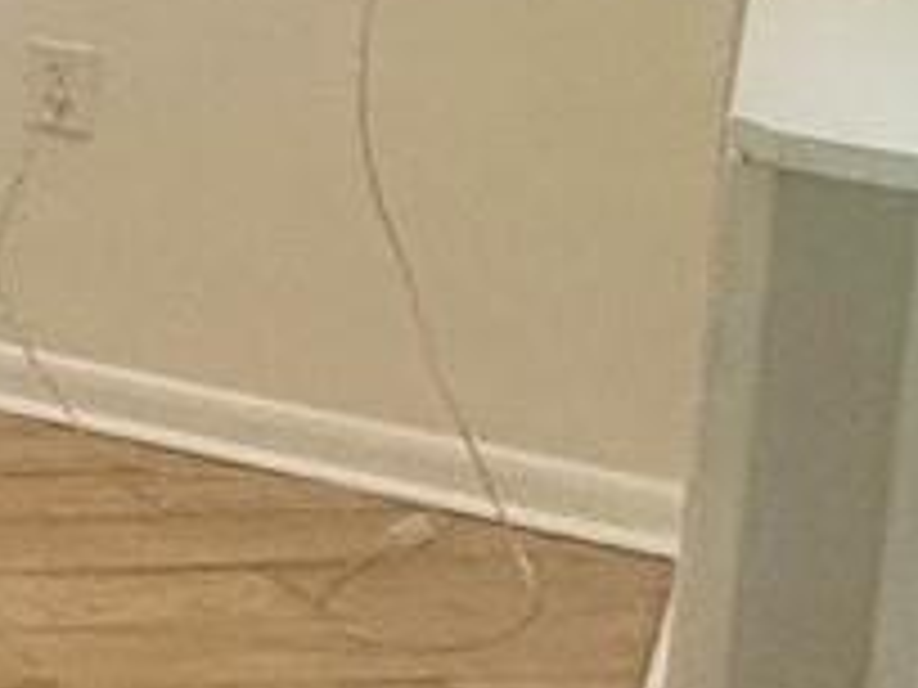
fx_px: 2917
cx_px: -1706
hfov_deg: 11.7
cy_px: -391
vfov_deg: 12.7
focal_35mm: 110
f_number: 2.2
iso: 80
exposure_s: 1/120
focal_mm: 2.22
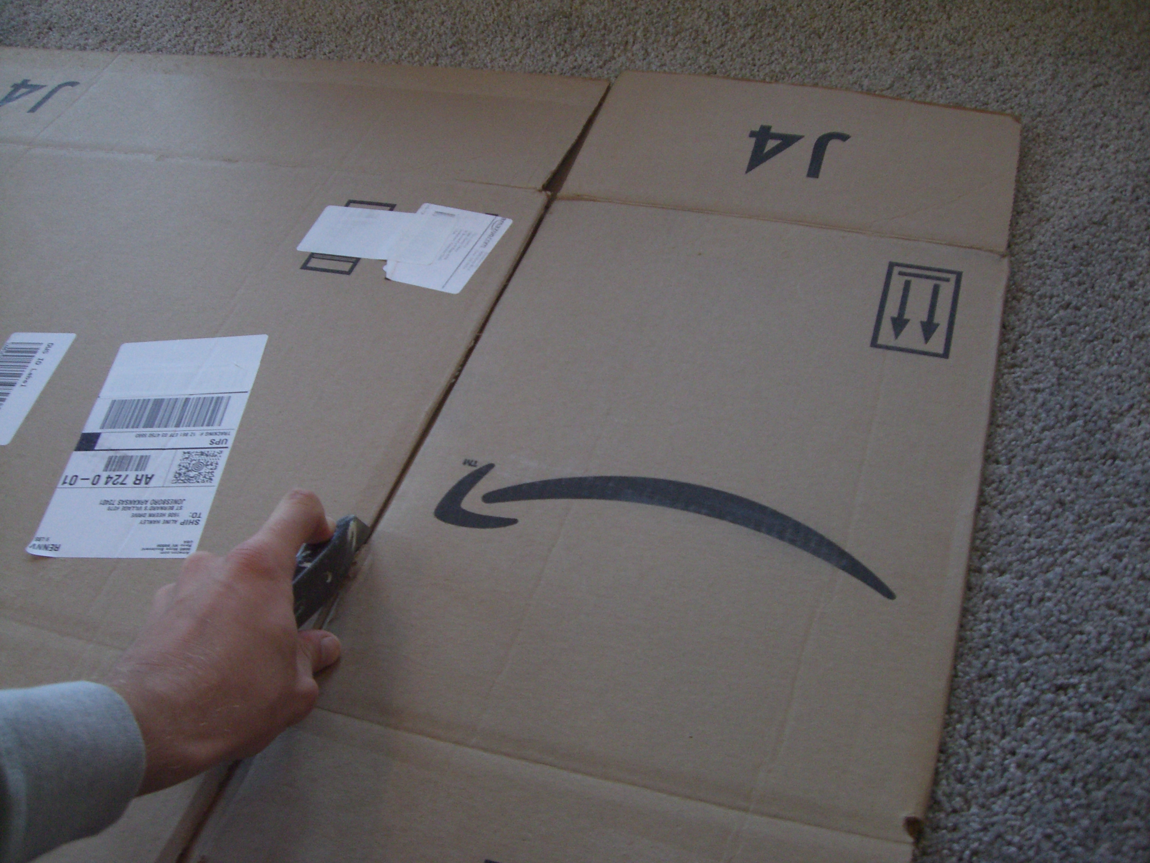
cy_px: 432
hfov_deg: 49.0
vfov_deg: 37.7
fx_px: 1262
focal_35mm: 38
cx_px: 575
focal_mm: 6.2
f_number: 2.7
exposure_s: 1/80
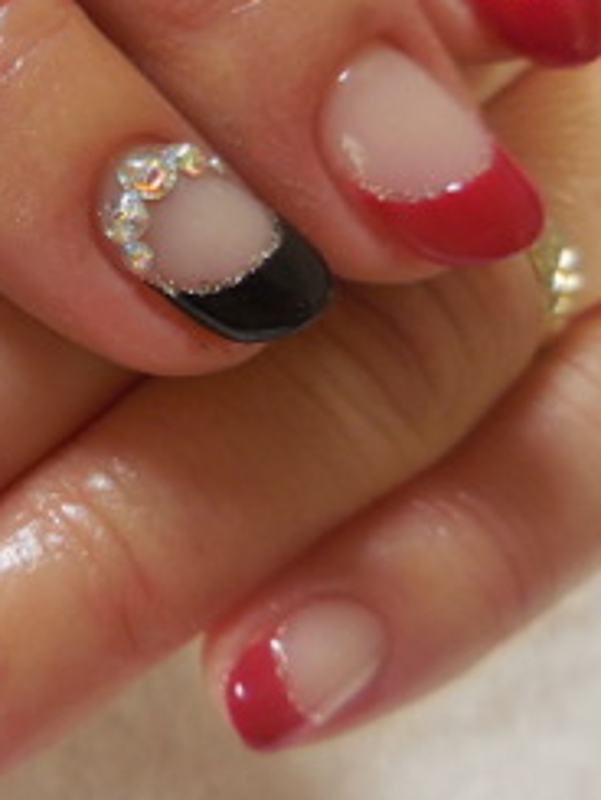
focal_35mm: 51
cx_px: 42
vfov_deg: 37.3
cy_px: 312
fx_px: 1180
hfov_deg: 27.4
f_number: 3.3
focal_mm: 4.5
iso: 200
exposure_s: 1/30
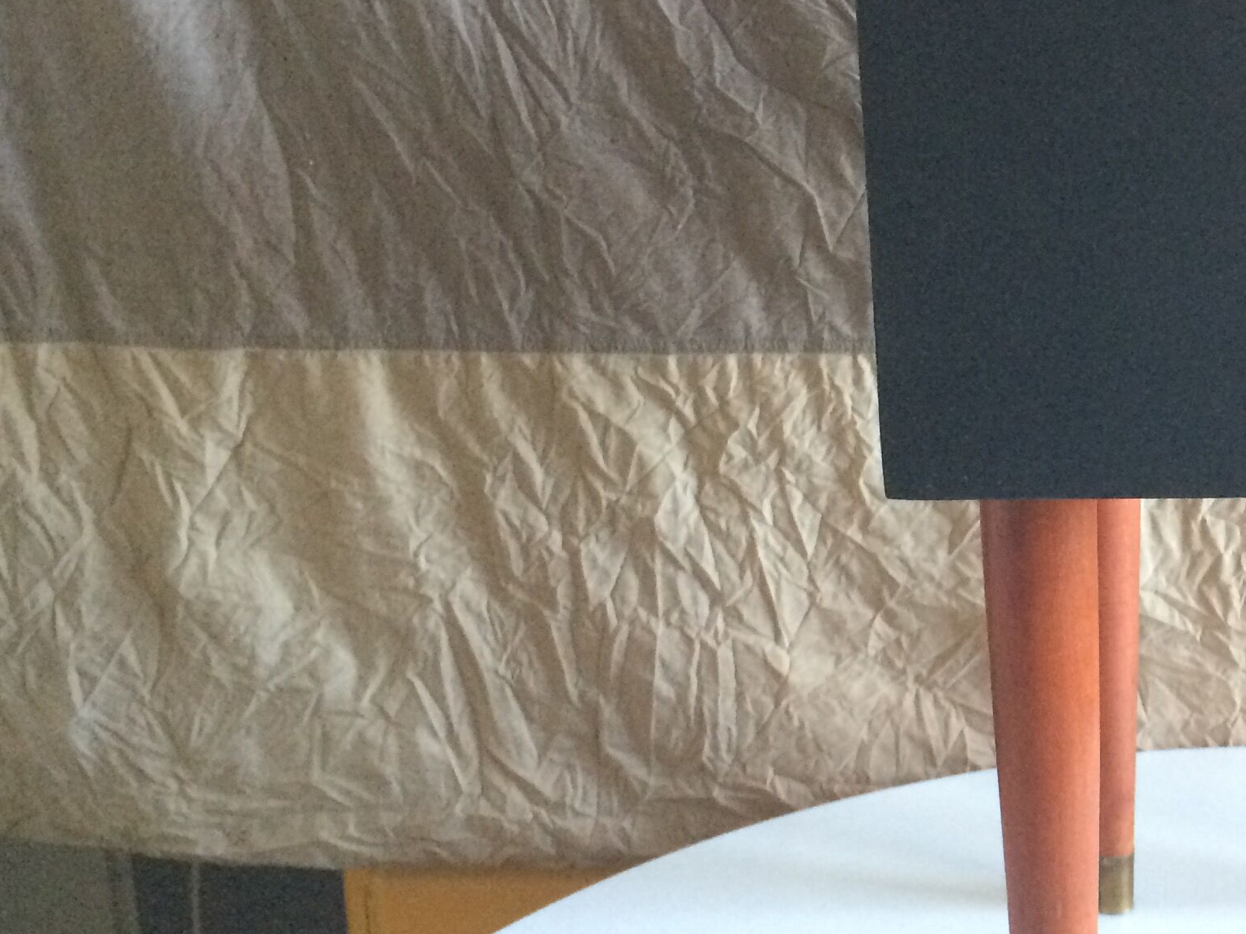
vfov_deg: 23.6
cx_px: 1288
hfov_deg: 28.9
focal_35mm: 62
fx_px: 2232
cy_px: 445
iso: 320
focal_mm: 4.15
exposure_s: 1/33
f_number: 2.2
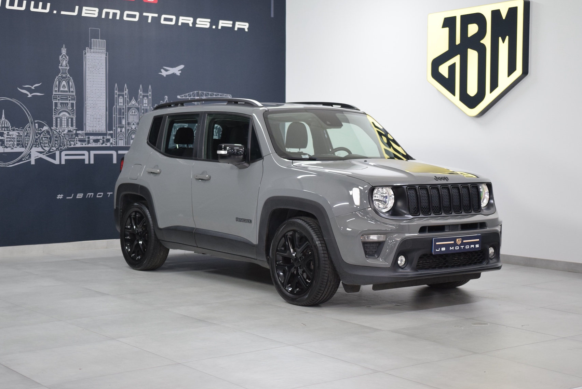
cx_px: 270
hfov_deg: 34.1
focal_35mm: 59
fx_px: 948
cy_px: 176
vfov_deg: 23.2
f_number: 1.8
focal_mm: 35
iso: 640
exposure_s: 1/60
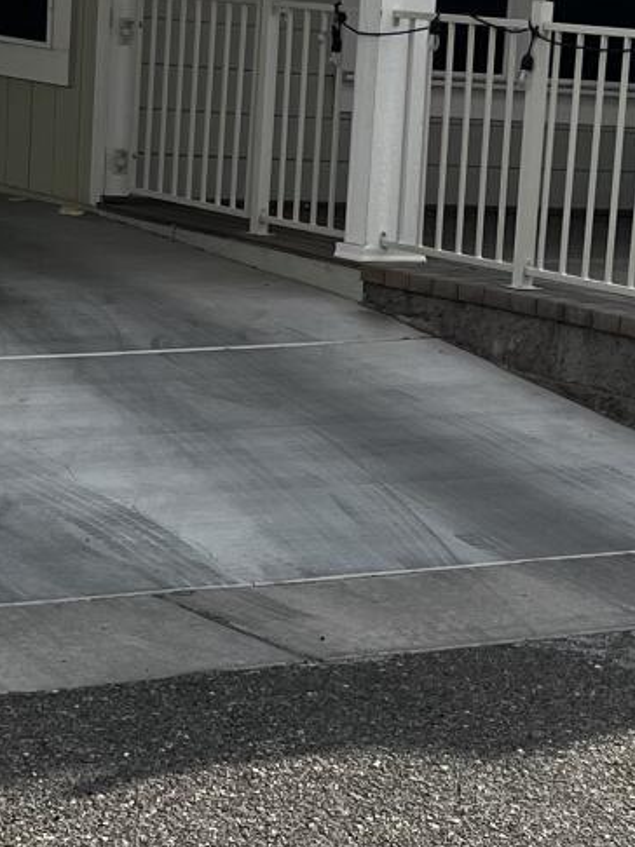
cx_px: 494
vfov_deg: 18.3
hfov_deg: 13.8
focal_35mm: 107
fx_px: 2619
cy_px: 620
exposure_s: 1/2762
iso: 50
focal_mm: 5.7
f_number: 1.5
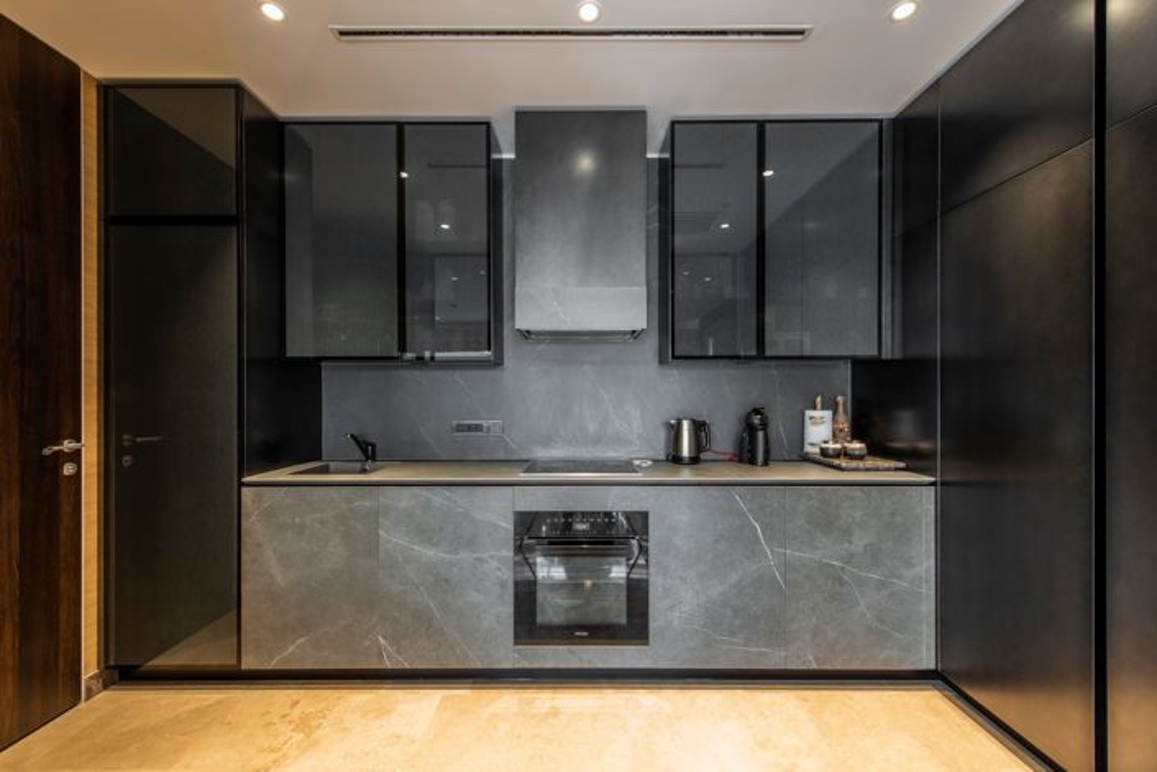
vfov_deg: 81.2
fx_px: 450
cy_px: 386
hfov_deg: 104.3
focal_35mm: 14
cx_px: 578
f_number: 10
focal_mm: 14
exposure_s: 6
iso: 50
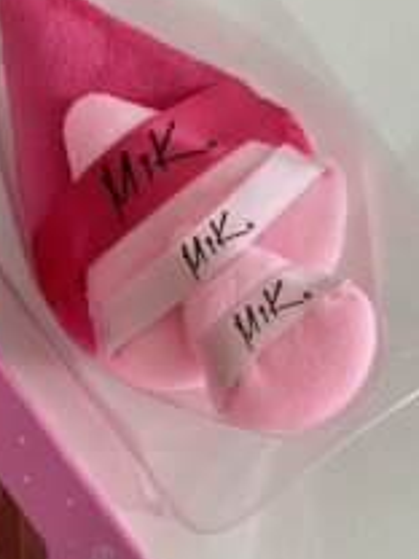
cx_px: 19
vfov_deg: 37.8
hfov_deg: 27.7
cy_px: 366
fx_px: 807
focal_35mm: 50
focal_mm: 4.25
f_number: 1.8
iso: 125
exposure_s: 1/60
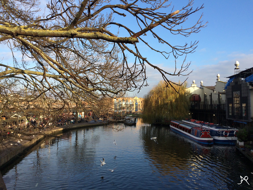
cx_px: 126
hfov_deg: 61.7
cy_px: 95
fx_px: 212
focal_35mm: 29
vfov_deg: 48.2
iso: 32
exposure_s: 1/1053
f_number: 2.2
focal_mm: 4.15
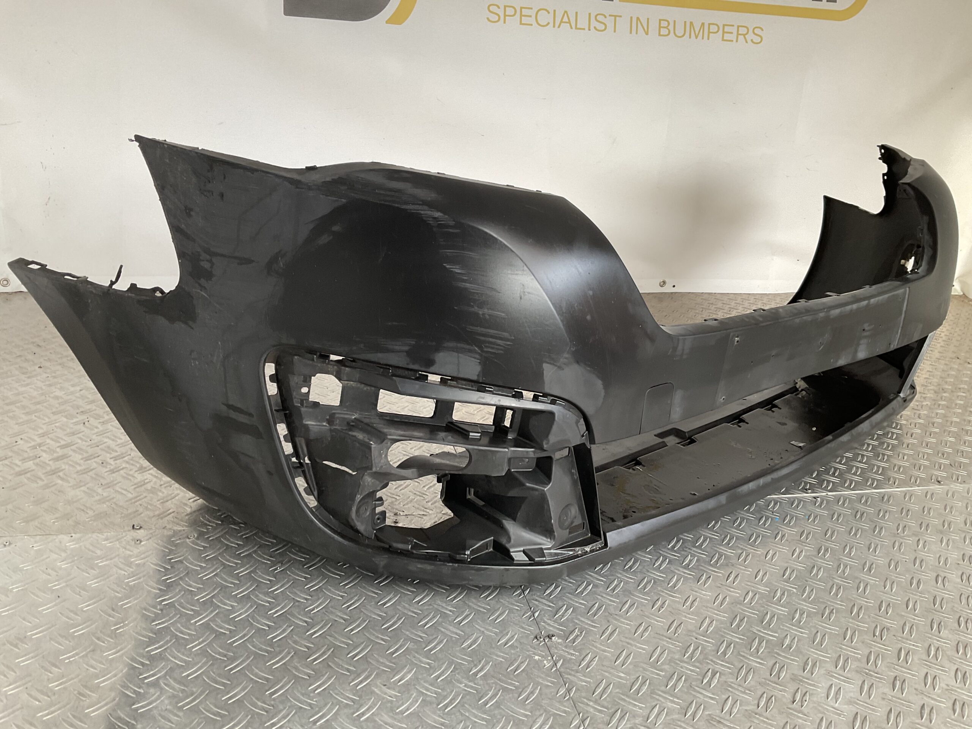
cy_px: 364
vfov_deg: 48.2
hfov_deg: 61.7
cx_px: 486
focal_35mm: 29
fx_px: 814
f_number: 1.8
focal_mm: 3
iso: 40
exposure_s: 1/50
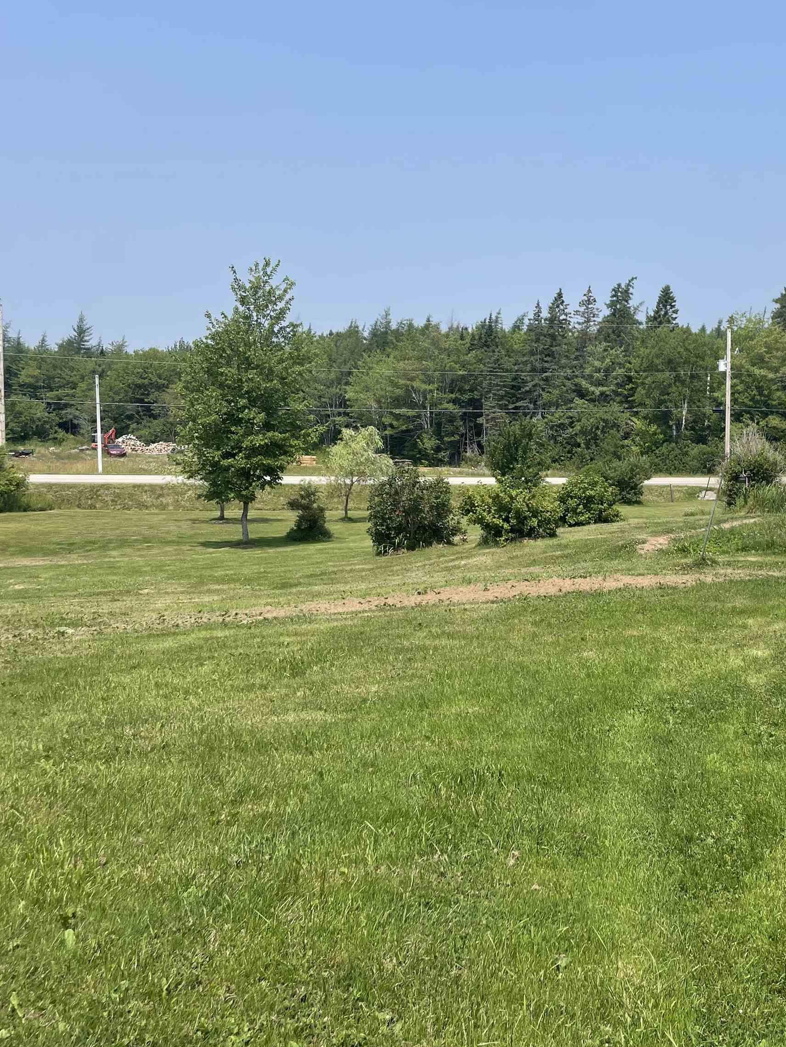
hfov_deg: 39.8
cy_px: 524
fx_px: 1059
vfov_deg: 52.6
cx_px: 573
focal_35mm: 35
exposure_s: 1/3205
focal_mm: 4.2
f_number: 1.6
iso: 32
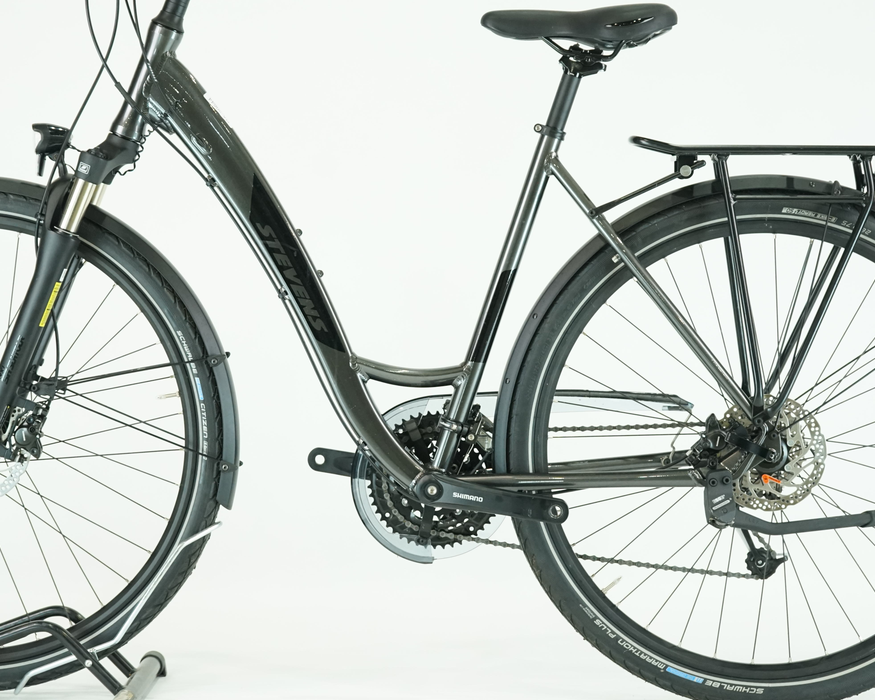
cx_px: 383
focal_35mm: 86
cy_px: 278
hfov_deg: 22.2
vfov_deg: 17.8
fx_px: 2227
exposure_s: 1/200
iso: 2000
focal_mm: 60
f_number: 5
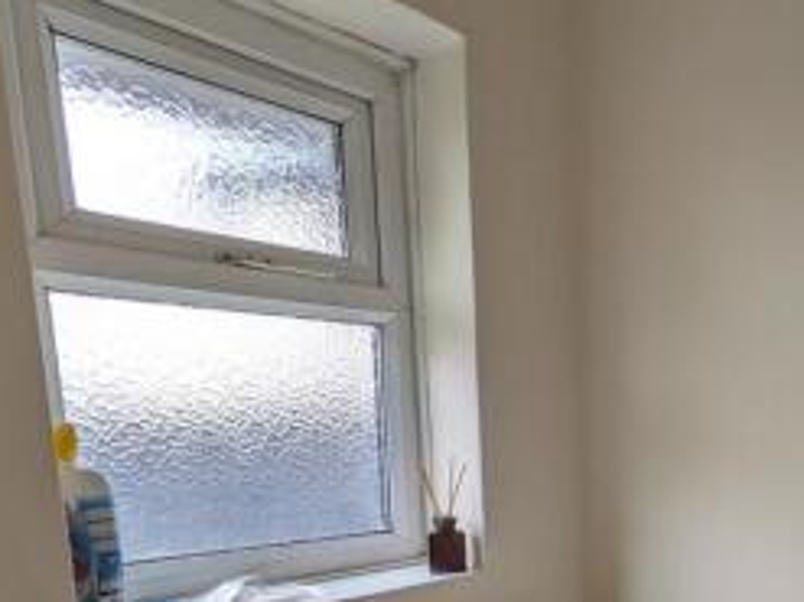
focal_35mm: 33
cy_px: 545
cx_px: 672
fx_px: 766
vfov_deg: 39.7
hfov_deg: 51.0
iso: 65
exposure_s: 1/44.1
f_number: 2.2
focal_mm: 1.85
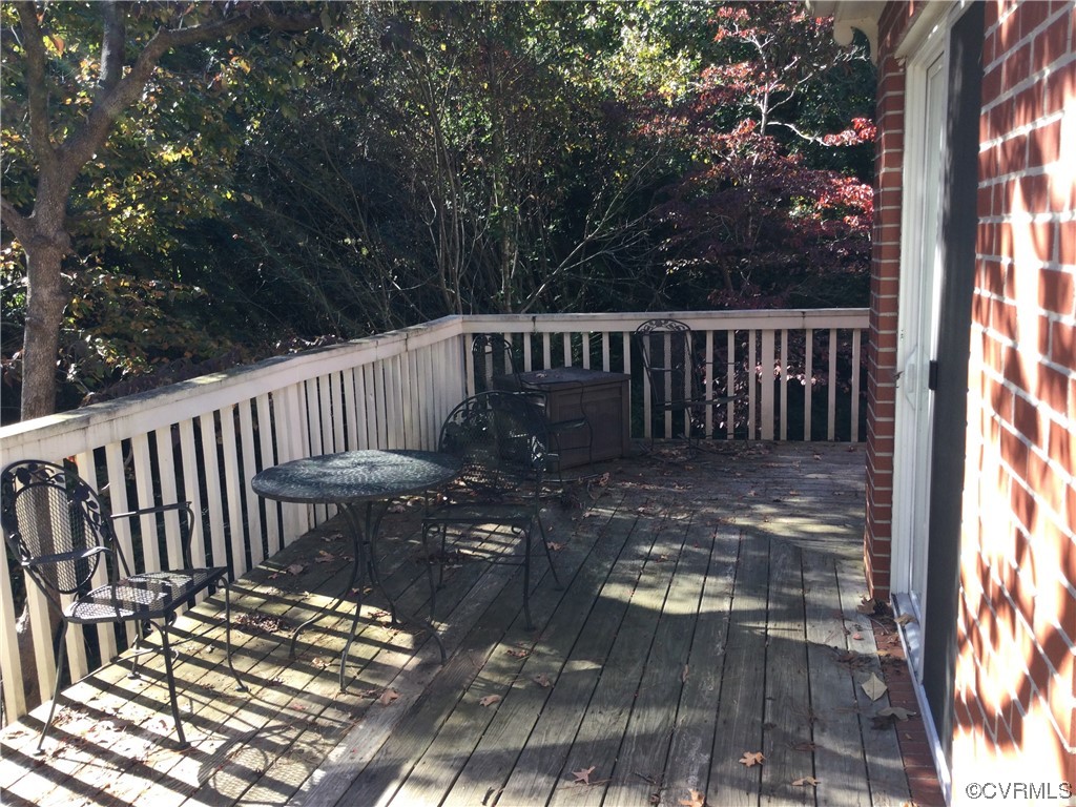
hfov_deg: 58.4
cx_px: 538
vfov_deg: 45.4
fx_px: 964
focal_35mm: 31
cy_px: 404
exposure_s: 1/120
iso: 25
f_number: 2.4
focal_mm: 3.3
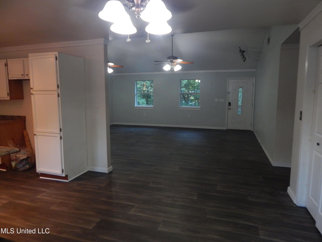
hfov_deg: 76.4
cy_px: 121
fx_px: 205
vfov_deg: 61.1
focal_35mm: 22
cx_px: 161
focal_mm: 4
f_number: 3
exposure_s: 1/30
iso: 360
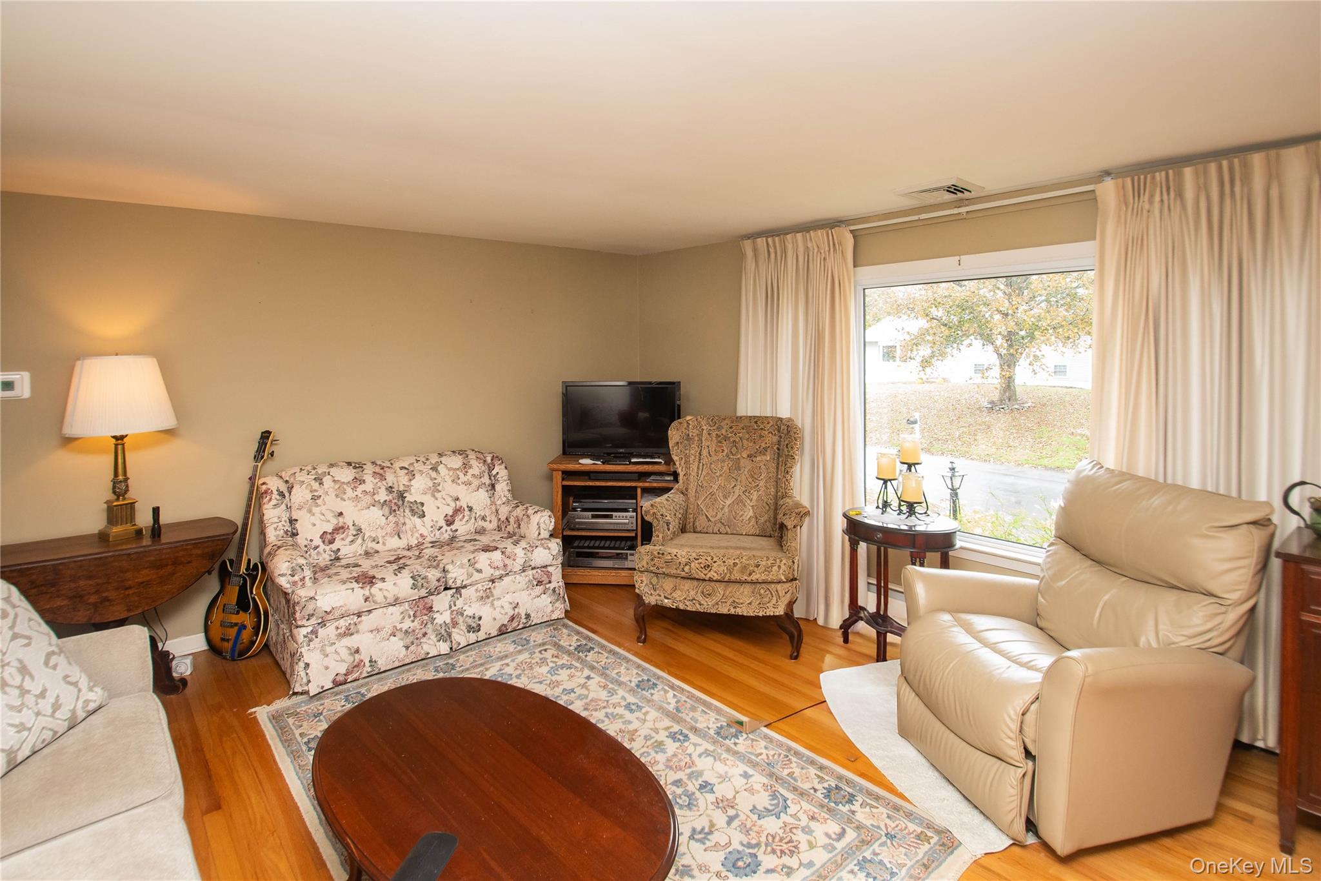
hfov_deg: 96.7
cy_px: 440
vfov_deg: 73.7
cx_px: 660
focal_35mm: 16
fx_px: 587
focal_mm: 11
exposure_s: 1/60
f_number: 5.6
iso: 800
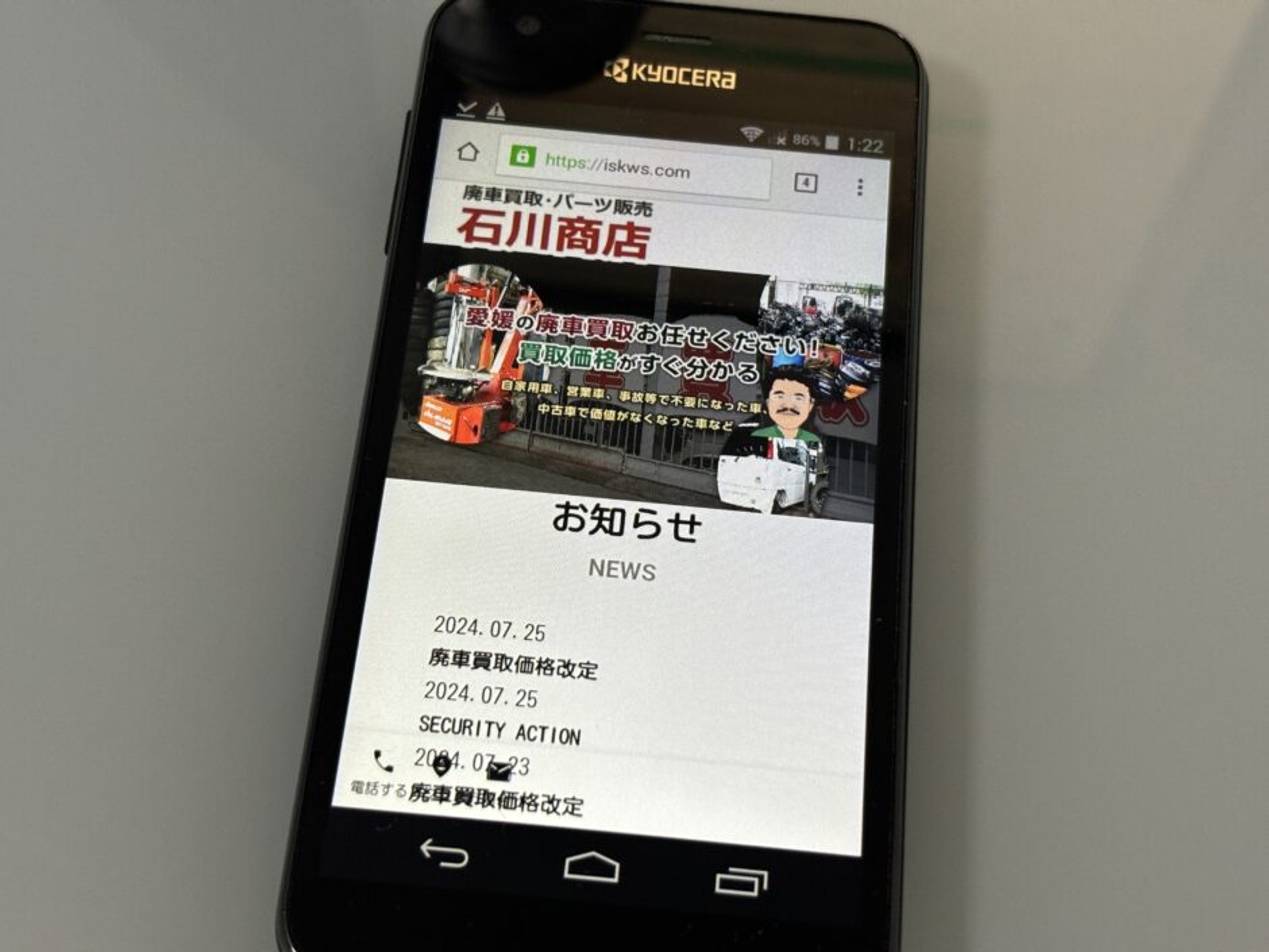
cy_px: 476
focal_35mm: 52
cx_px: 634
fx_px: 1906
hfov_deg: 36.8
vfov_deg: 28.0
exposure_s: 1/40
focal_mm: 5.96
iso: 160
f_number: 1.6
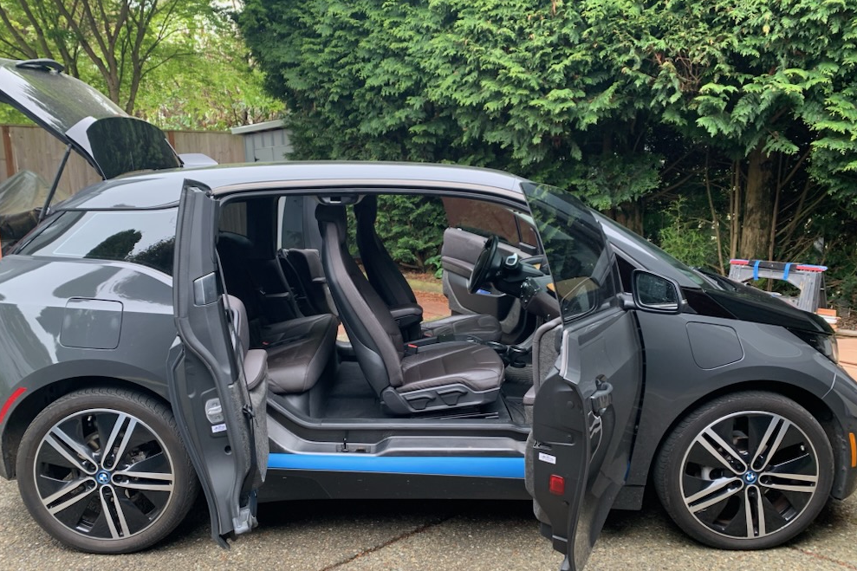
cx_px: 425
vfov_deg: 46.3
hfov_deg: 65.5
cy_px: 311
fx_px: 666
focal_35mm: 28
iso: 100
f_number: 1.8
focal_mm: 4.25
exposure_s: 1/99
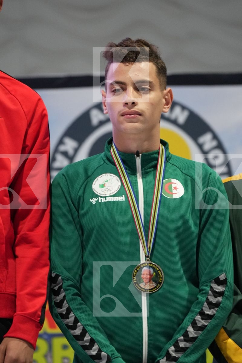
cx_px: 121
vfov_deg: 6.9
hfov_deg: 4.6
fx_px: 3025
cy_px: 182
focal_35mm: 300
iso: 3200
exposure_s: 1/250
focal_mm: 200
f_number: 2.8
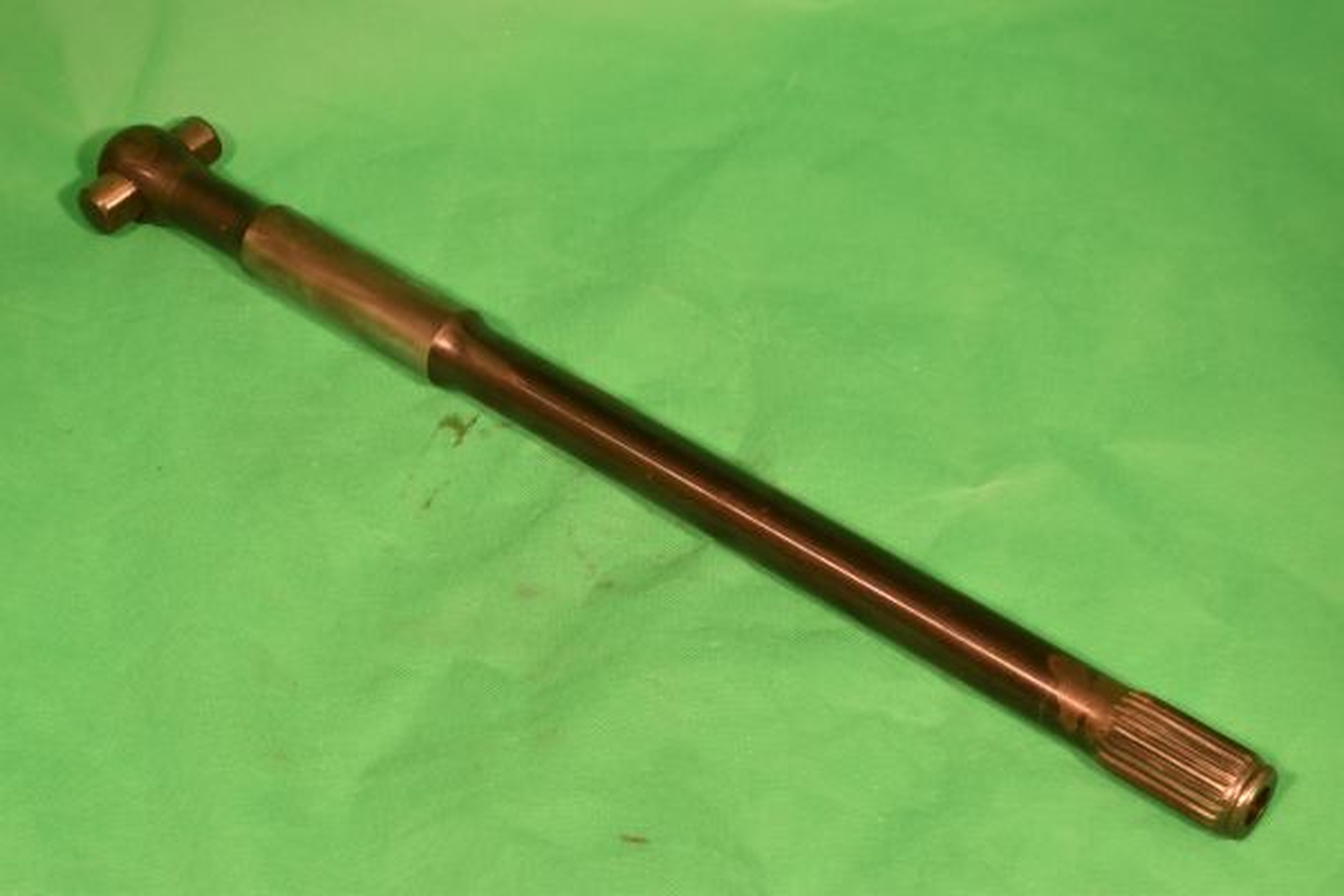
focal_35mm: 68
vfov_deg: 20.2
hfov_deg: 29.9
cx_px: 672
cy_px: 448
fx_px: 2520
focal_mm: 45
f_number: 14
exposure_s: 1/80
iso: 1000
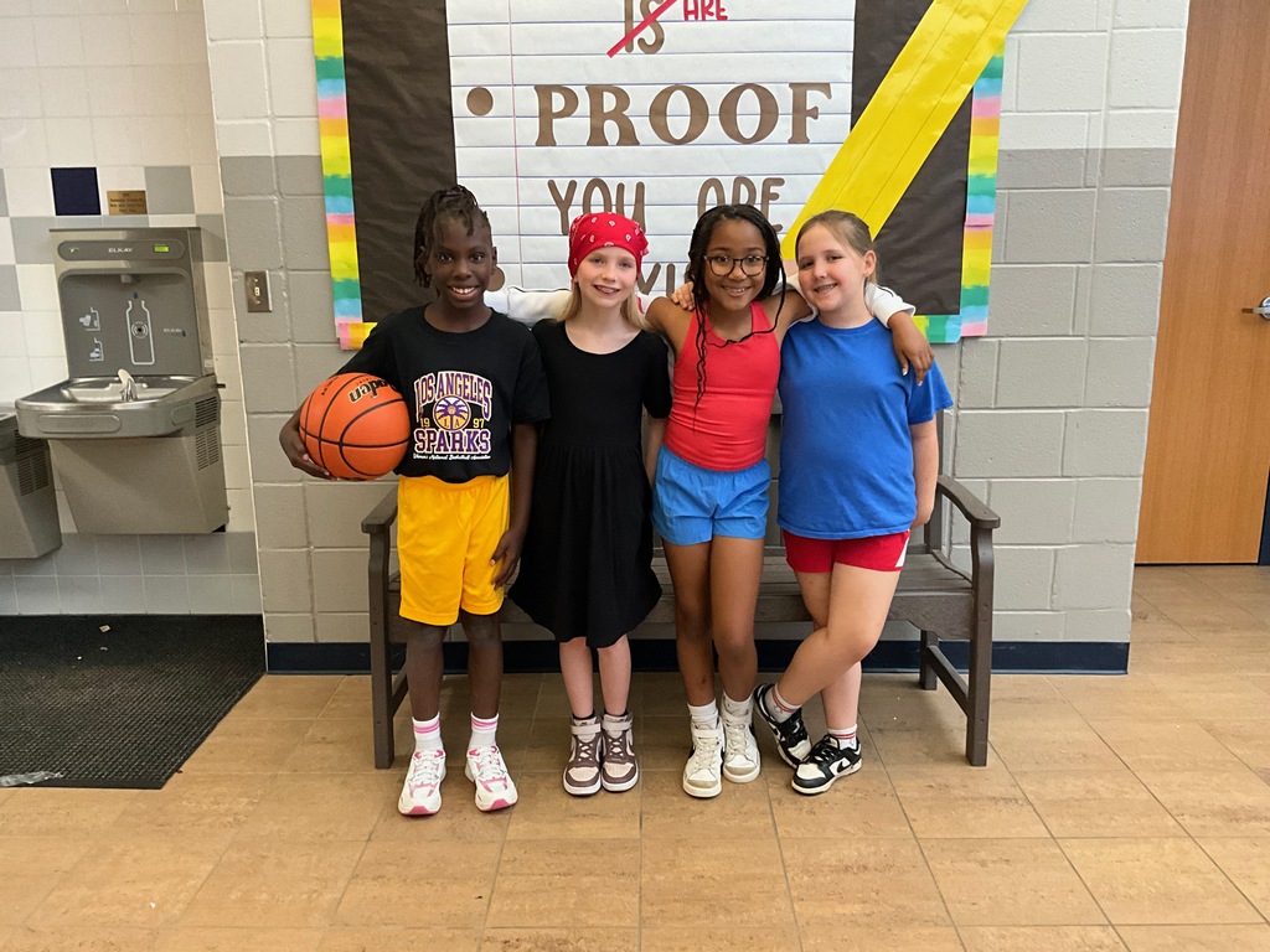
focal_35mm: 29
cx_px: 635
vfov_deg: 48.2
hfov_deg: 61.7
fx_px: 1064
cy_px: 476
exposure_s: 1/60
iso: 250
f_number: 1.8
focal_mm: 3
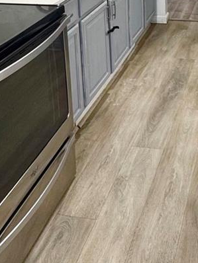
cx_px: 177
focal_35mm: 54
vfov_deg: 30.5
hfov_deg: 26.2
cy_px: -48
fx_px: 411
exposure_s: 1/60
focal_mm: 2.22
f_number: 2.2
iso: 160
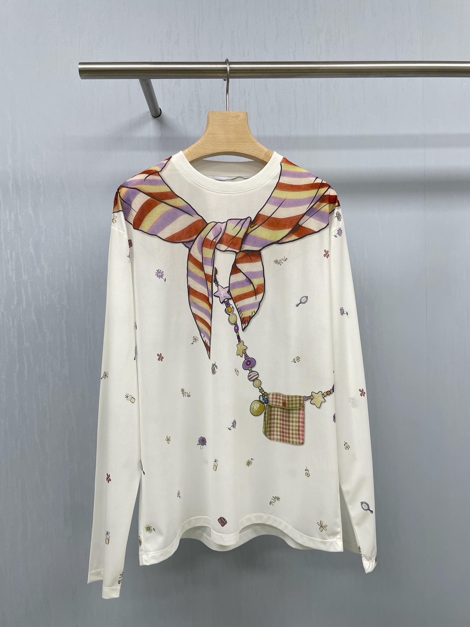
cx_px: 235
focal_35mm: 26
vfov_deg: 67.3
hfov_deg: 53.1
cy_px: 314
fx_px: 471
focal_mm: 4.2
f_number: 1.6
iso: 40
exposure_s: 1/100
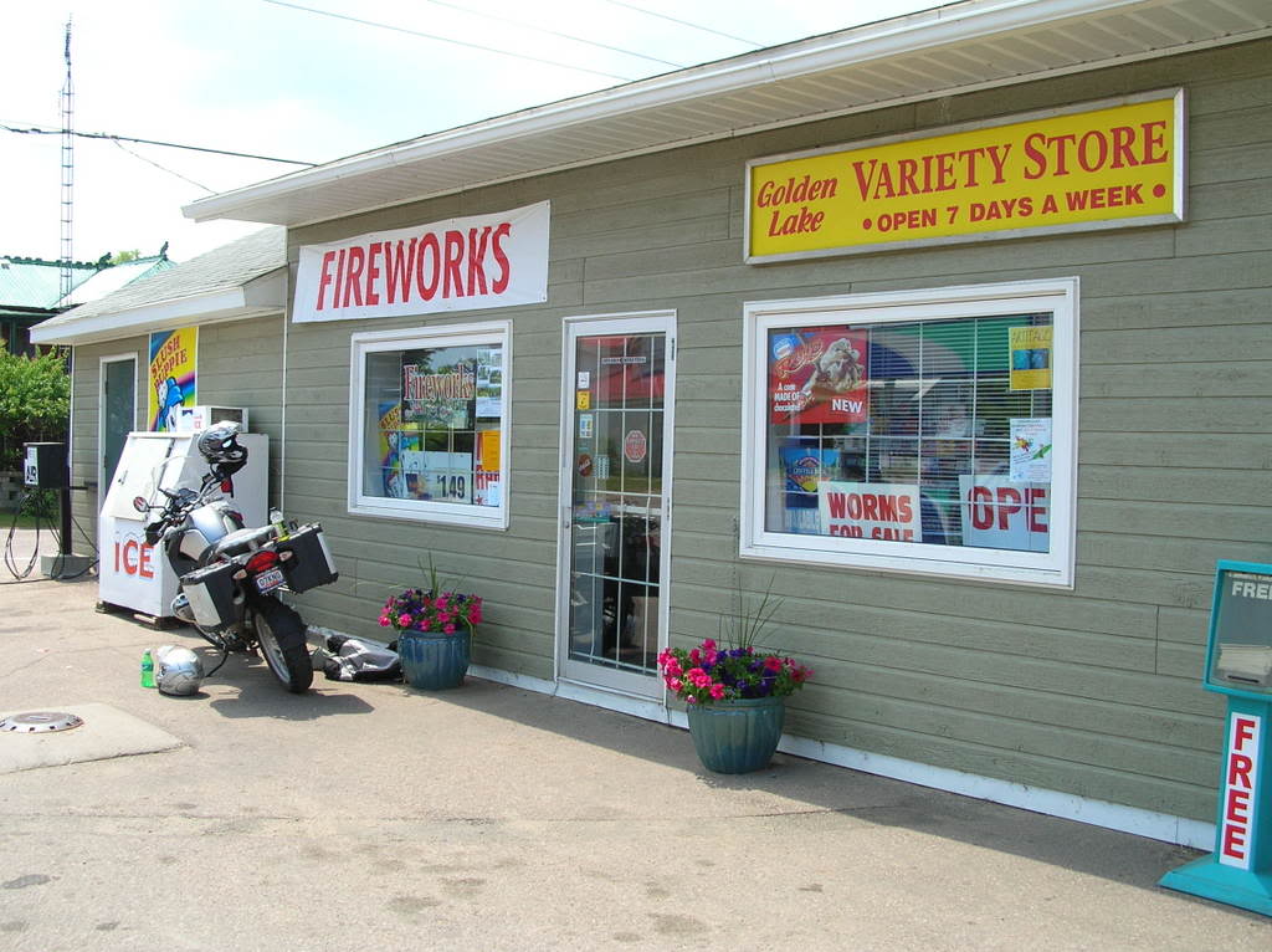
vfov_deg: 39.6
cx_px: 636
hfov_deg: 51.4
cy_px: 476
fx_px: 1322
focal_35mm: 36
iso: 50
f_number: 3.7
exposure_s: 1/301
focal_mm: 6
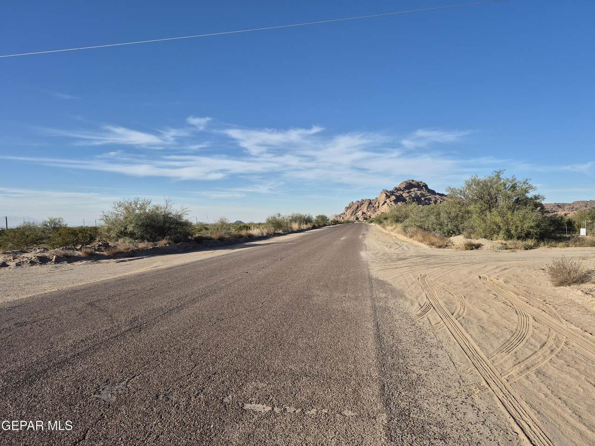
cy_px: 223
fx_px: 395
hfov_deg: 73.9
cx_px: 298
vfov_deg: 58.9
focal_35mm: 23
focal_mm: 5.4
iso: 25
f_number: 1.8
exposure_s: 1/1740
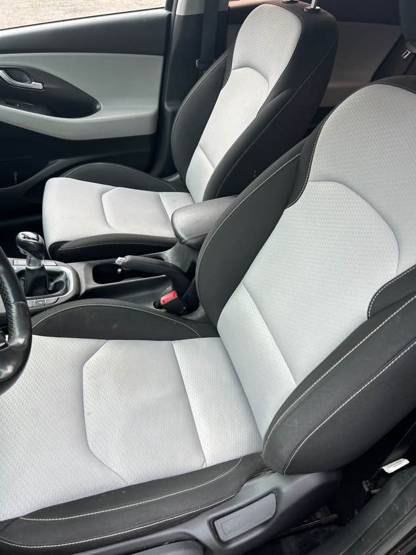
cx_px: 208
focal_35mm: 26
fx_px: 417
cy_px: 278
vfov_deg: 67.3
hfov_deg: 53.1
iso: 50
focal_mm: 5.7
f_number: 1.5
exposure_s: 1/561
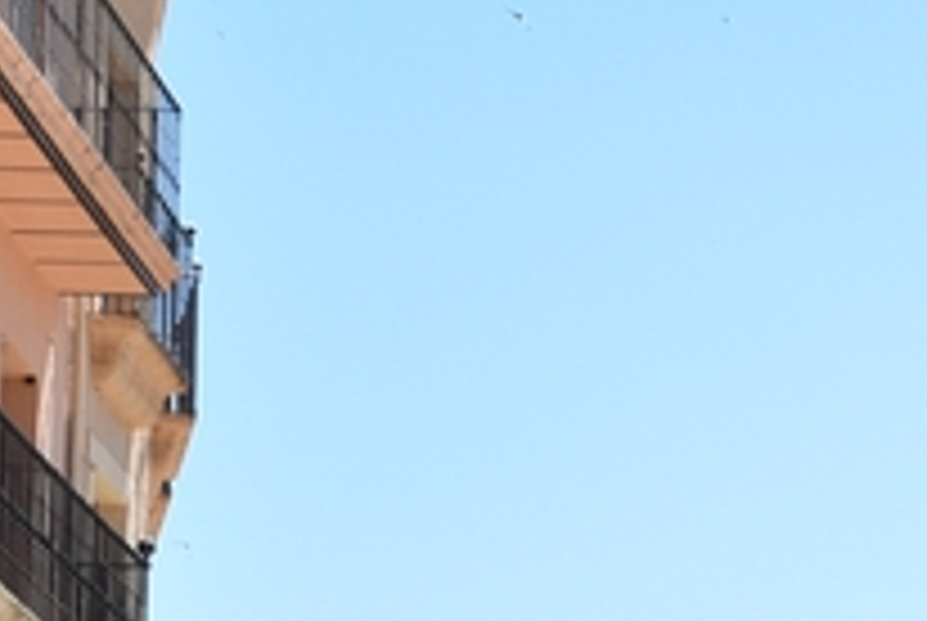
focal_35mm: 210
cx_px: 1359
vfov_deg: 6.4
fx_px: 5415
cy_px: 1251
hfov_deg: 9.5
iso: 100
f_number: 4
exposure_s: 1/320
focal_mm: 32
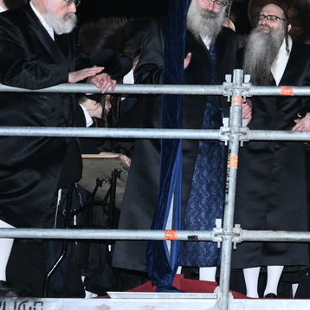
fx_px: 1550
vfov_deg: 11.3
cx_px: 570
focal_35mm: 153
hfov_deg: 10.7
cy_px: 23
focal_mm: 46
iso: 3200
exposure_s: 1/125
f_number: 6.3
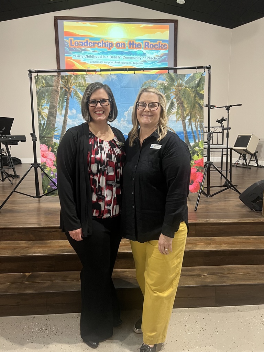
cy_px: 176
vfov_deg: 67.3
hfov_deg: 53.1
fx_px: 264
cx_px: 132
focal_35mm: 26
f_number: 1.5
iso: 400
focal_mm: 5.7
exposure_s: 1/40
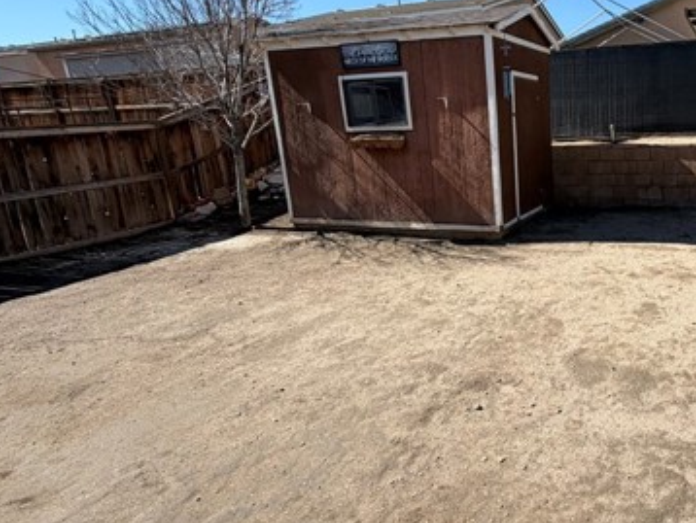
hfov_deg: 62.1
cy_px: 220
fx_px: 503
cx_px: 579
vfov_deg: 54.7
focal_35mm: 25
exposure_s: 1/770
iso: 25
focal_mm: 2.22
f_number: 2.2
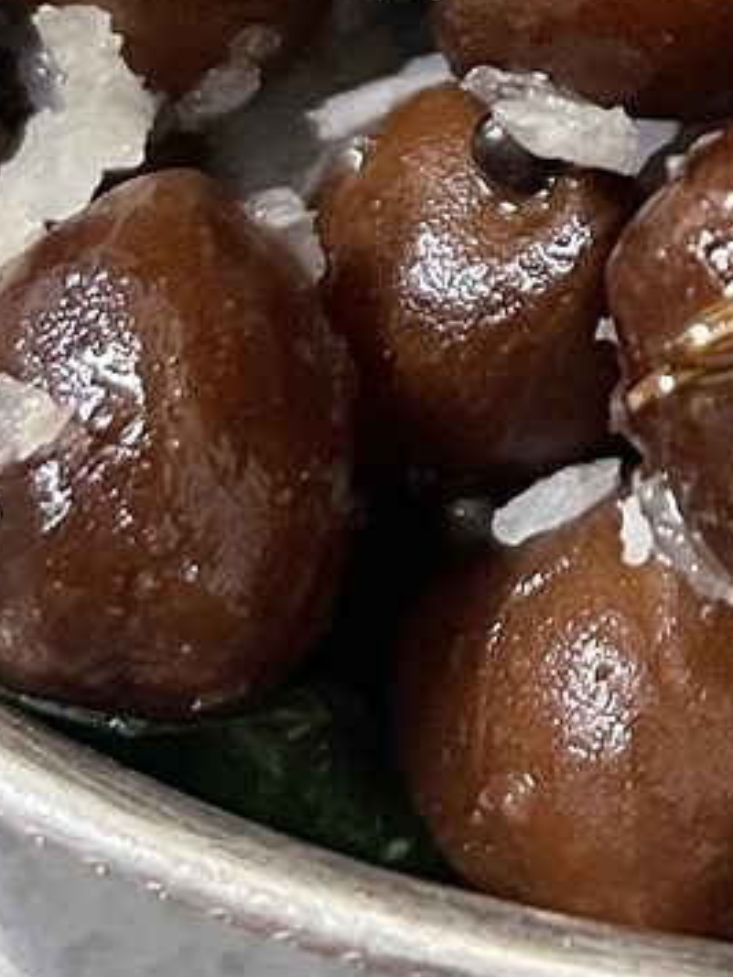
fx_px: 4122
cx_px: 1073
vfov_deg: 12.8
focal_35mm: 146
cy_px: -480
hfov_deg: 9.9
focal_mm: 4.2
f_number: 1.6
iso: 400
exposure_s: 1/60
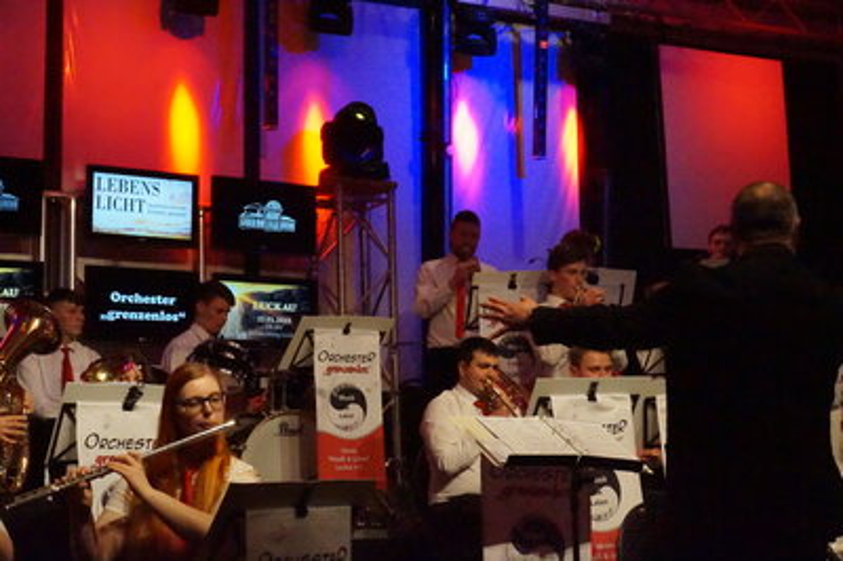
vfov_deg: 19.3
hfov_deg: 28.7
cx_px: 422
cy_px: 280
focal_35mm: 70
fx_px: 1649
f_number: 14
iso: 16000
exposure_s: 1/250
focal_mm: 47
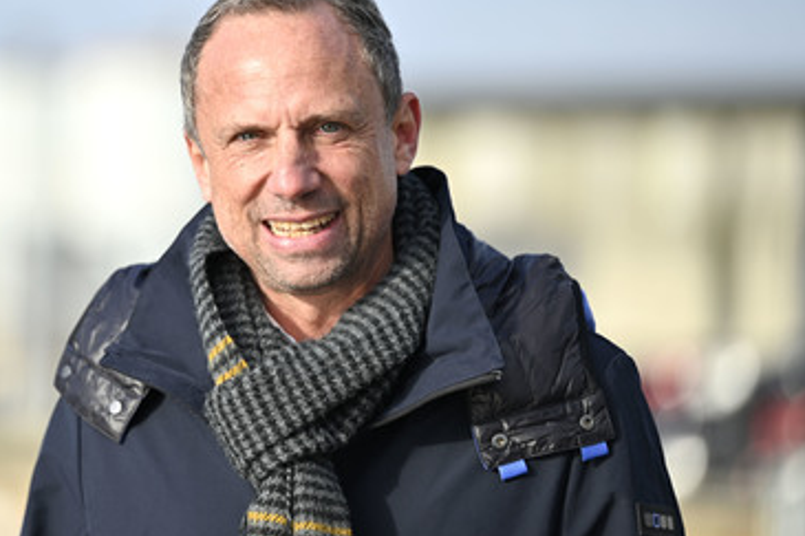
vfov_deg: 6.7
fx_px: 4559
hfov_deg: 10.1
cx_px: 316
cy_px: 258
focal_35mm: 204
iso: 64
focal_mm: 165
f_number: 2.8
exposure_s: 1/800
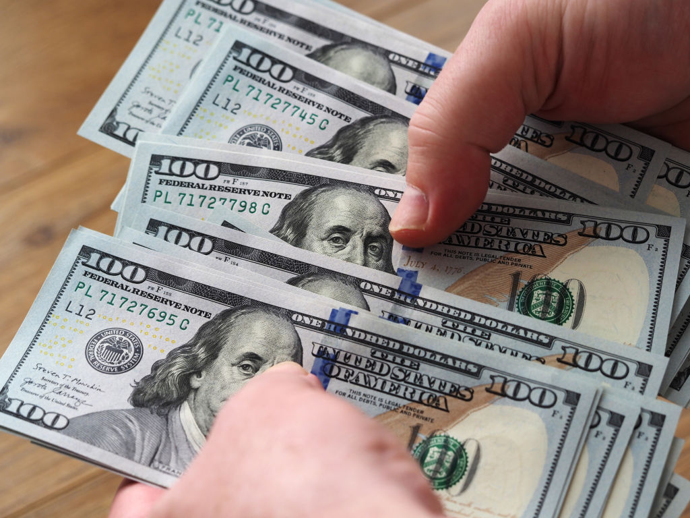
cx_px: 345
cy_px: 259
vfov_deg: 12.3
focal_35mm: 120
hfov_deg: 16.4
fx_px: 2392
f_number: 3.5
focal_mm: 60
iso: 200
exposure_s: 1/500
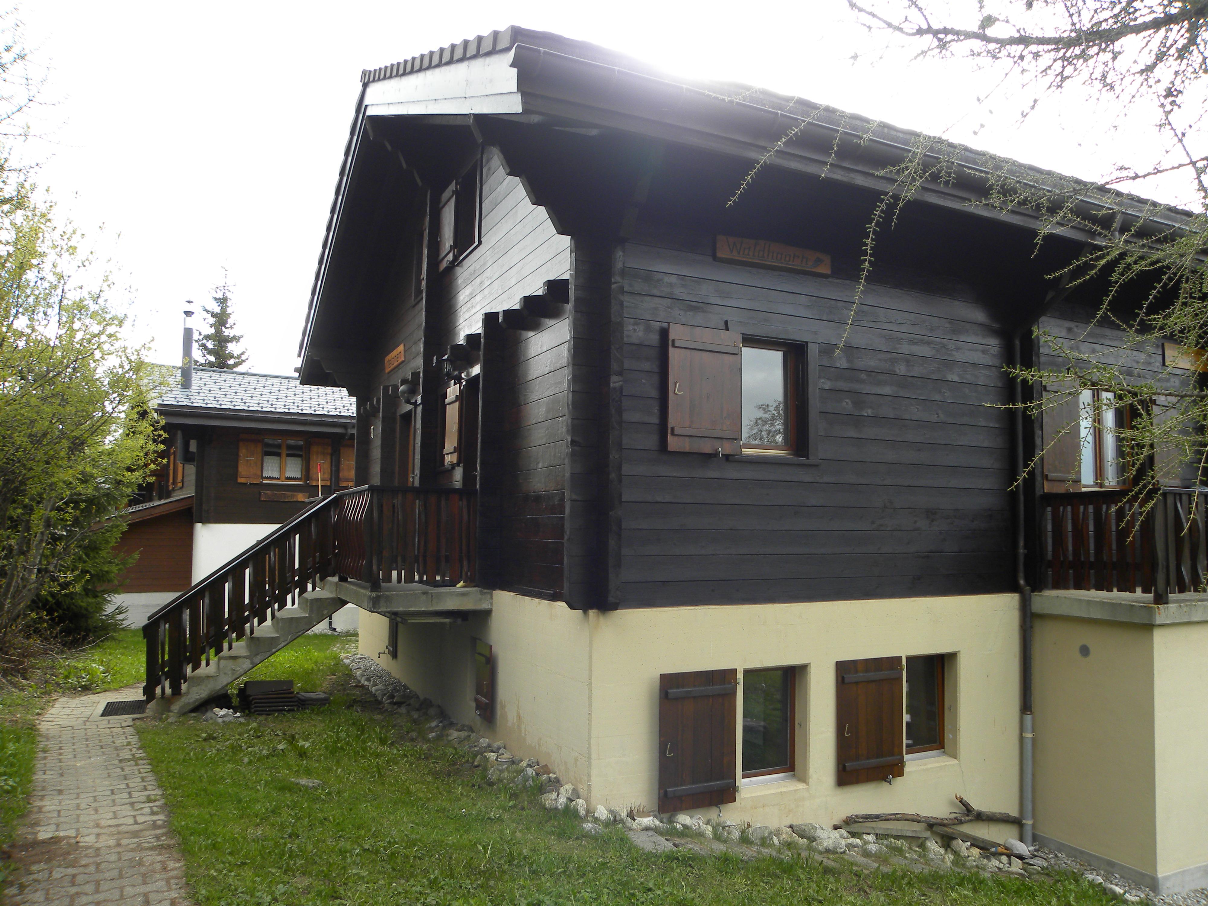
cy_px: 453
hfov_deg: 67.3
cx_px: 604
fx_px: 907
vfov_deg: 53.1
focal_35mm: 26
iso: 64
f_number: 3.5
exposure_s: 1/140
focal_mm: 4.6
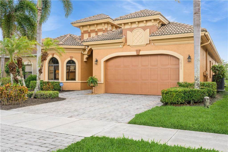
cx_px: 114
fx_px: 209
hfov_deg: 57.2
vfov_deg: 39.9
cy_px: 76
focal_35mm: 33
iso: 200
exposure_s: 1/100
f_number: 8
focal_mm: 33
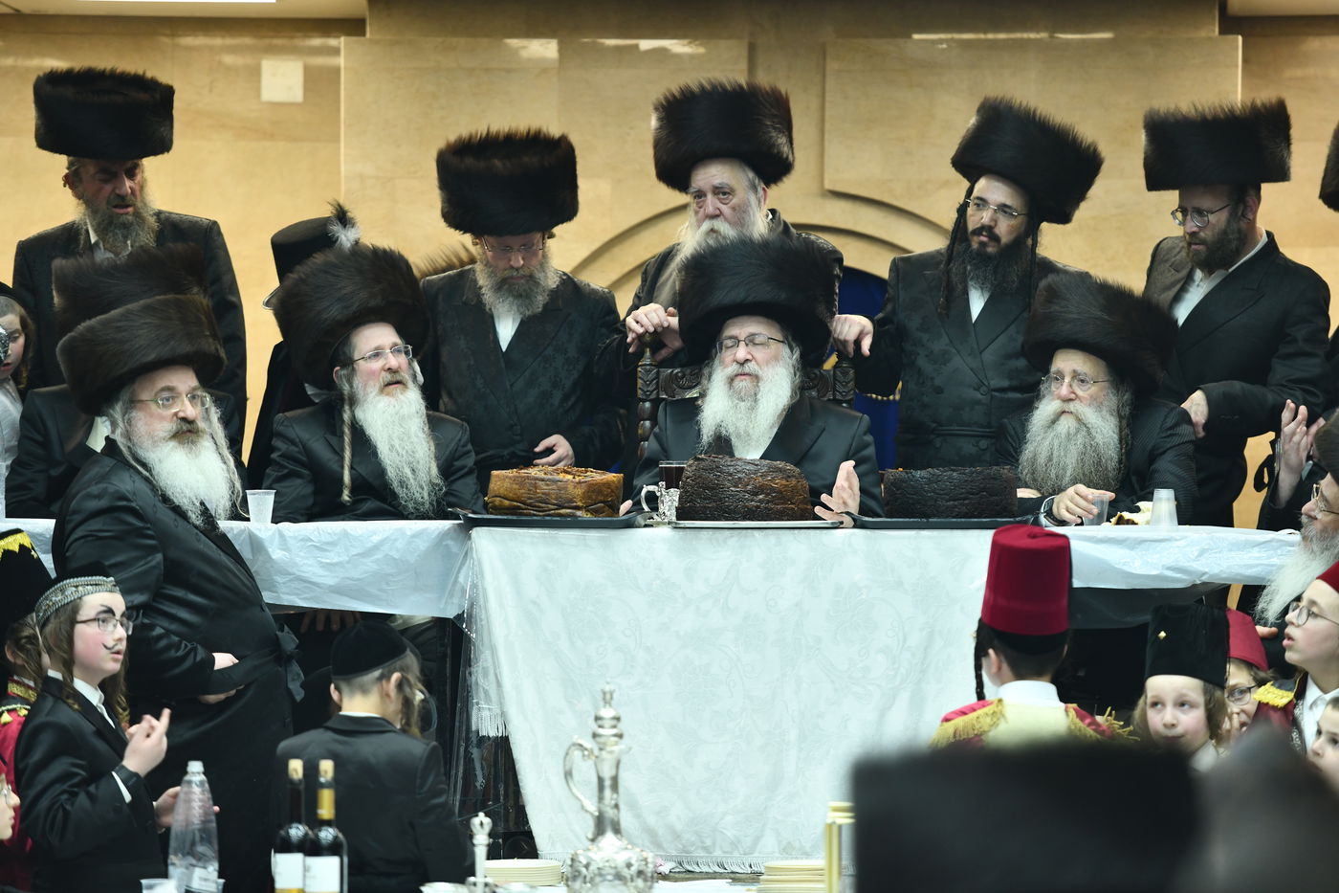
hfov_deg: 12.1
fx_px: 6322
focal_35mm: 170
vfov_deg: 8.1
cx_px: 670
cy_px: 446
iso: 1100
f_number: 3.2
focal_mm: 170
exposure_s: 1/200
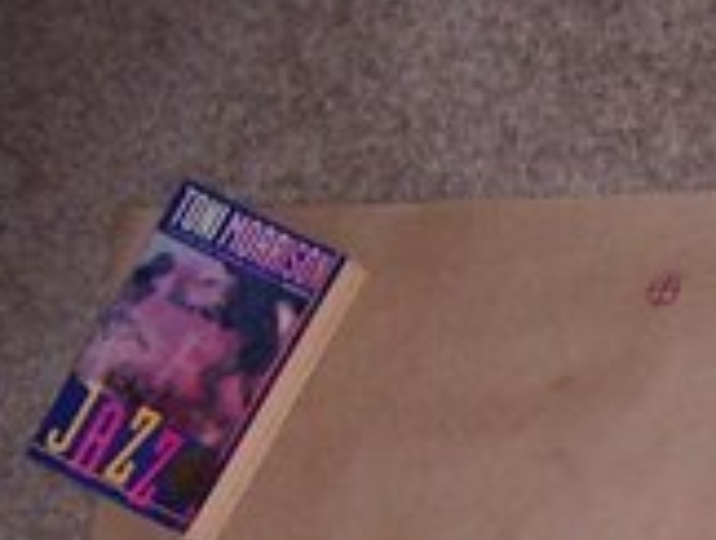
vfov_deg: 9.7
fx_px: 3107
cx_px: 1388
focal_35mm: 150
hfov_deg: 11.9
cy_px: 730
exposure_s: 1/60
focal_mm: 5.8
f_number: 2.6
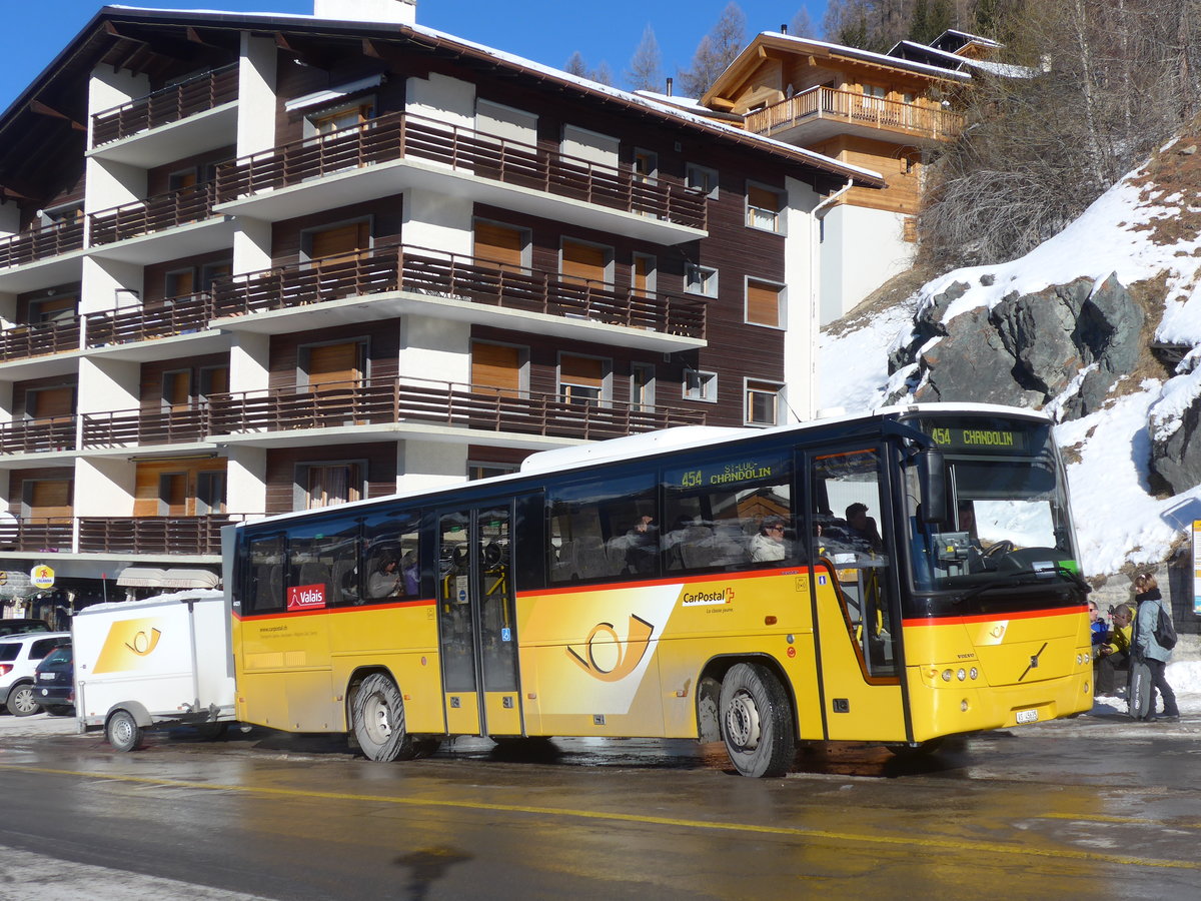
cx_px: 600
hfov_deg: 41.2
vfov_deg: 31.5
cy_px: 450
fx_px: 1596
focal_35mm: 46
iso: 80
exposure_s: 1/1600
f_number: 3.2
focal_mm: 9.5
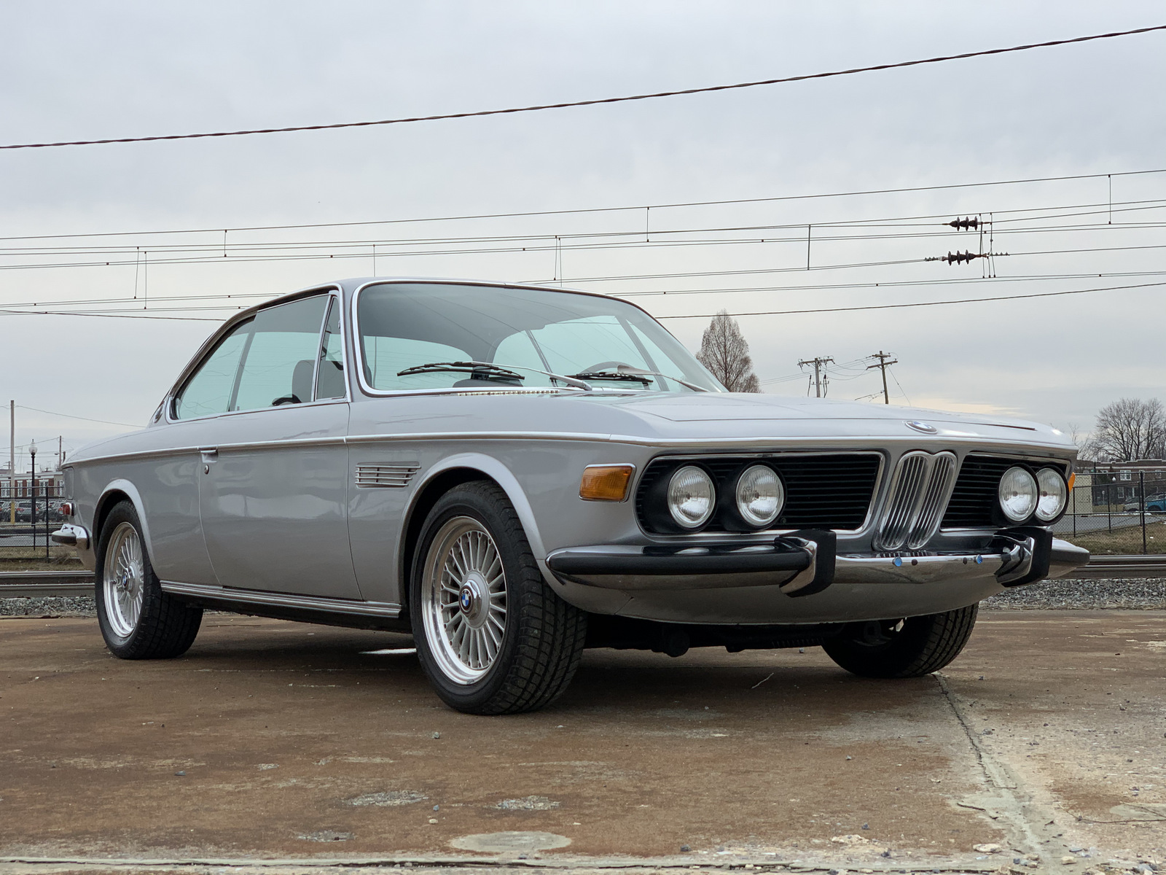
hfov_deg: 36.8
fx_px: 1752
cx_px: 583
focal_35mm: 52
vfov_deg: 28.0
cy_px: 438
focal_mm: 6
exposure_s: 1/826
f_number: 2.4
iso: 16
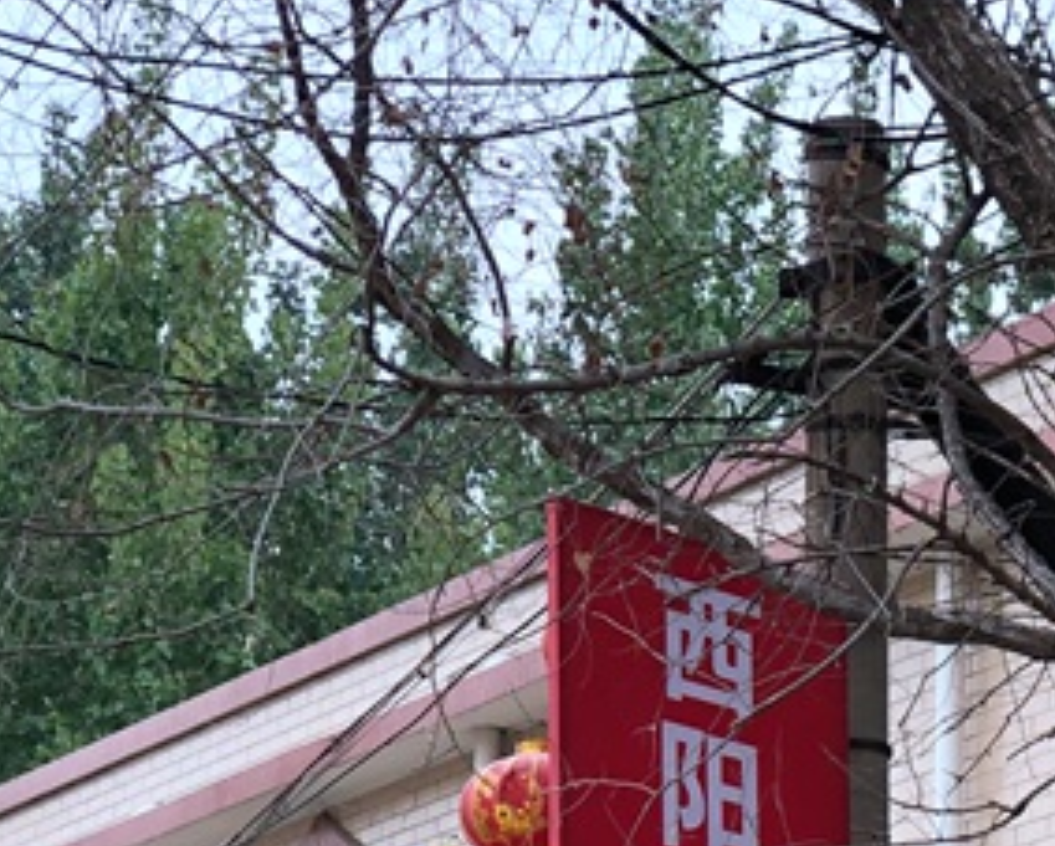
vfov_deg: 7.5
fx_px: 6283
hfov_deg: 9.5
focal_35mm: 201
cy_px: 1424
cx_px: 1152
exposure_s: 1/243
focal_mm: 6.6
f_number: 2.8
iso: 20
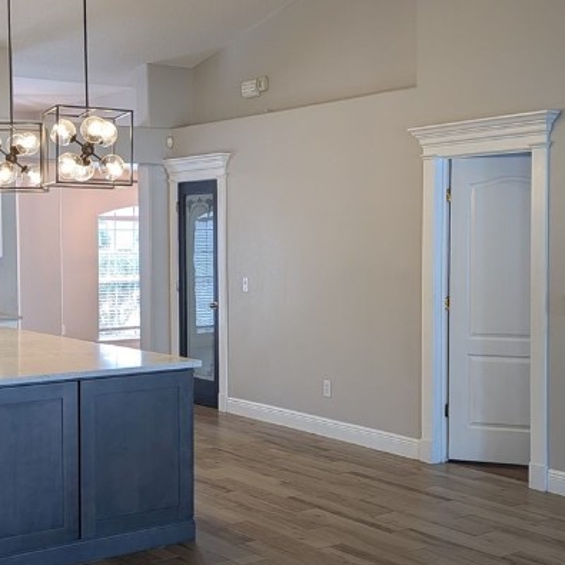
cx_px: 270
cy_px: 269
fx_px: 1016
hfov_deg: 31.1
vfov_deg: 31.1
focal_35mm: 55
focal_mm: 4.53
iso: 38
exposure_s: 1/40
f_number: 1.7
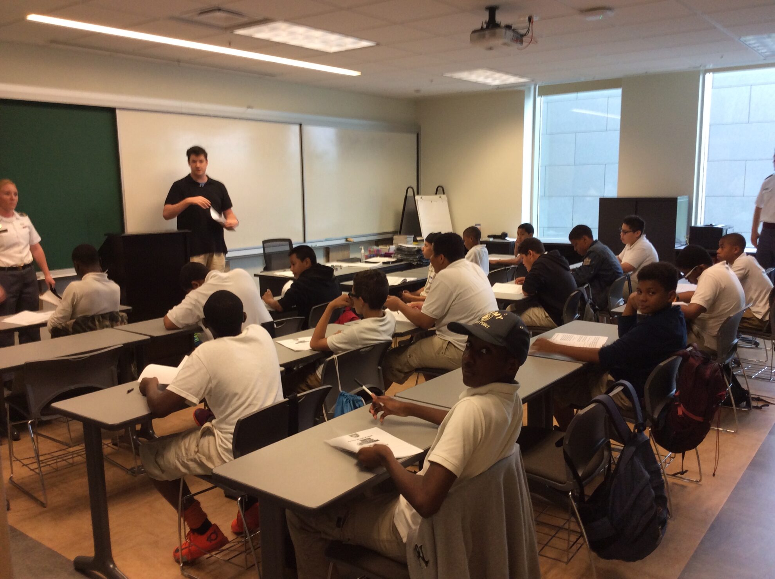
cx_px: 388
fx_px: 715
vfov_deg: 44.1
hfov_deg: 56.9
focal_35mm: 32
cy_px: 290
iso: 50
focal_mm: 3.3
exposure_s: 1/24
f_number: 2.4
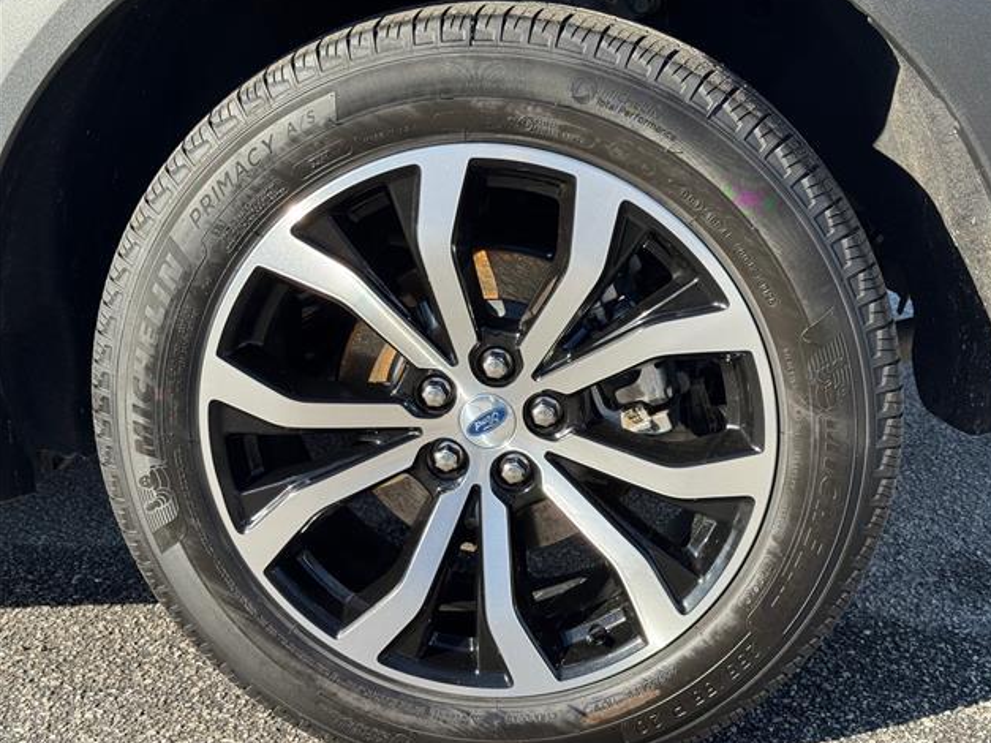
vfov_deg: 29.7
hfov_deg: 38.9
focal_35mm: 49
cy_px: 368
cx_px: 504
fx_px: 1403
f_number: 1.78
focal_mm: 6.76
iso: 64
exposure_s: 1/1458
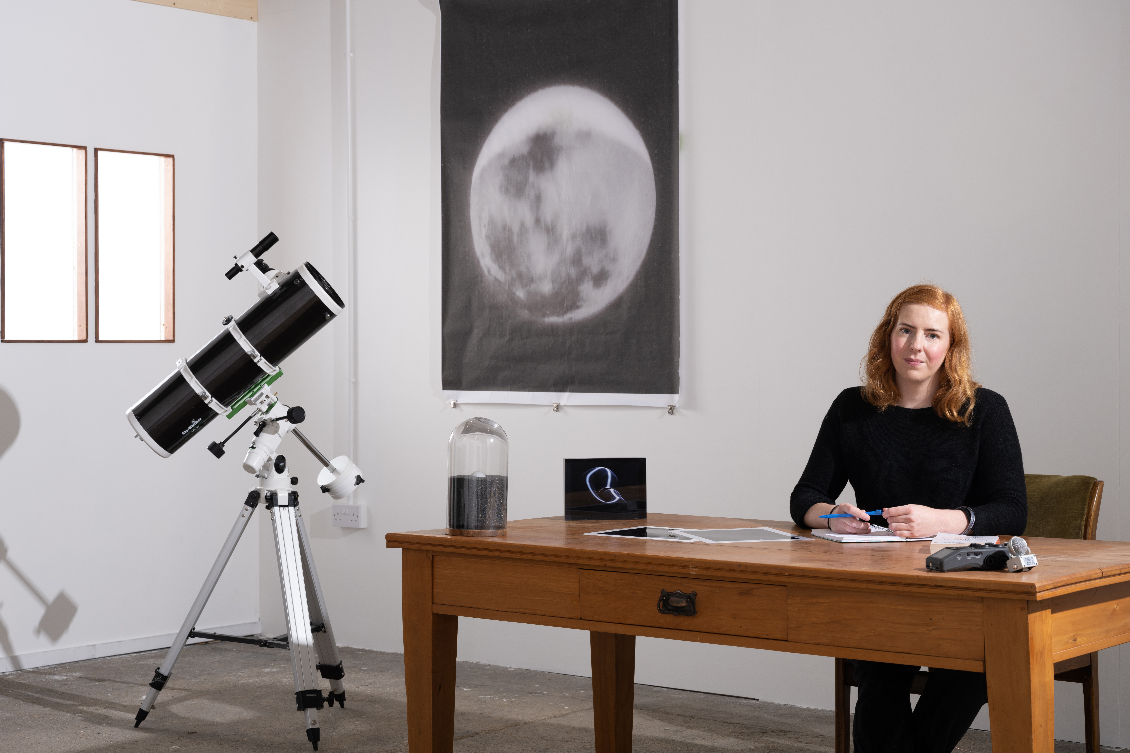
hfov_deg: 33.9
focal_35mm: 59
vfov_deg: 23.0
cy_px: 376
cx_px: 565
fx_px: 1852
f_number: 8
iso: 100
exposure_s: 1/25
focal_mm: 59
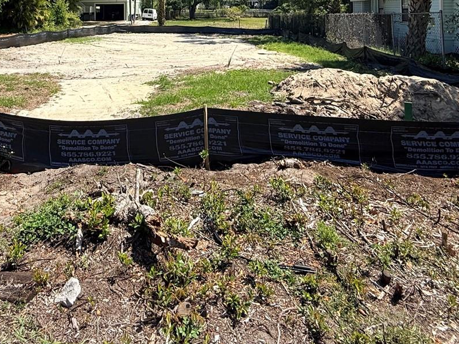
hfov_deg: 62.1
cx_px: 157
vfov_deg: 43.1
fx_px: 371
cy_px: 3
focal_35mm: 28
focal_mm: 2.22
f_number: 2.2
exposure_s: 1/2092
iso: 50
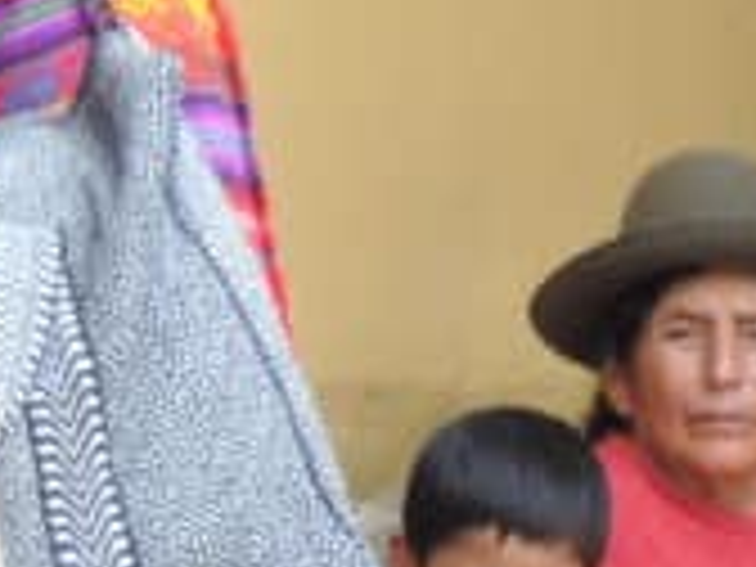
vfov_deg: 2.2
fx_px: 15047
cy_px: 446
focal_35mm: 689
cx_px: 1228
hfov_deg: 2.9
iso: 180
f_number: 4.4
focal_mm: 25.8
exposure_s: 1/125
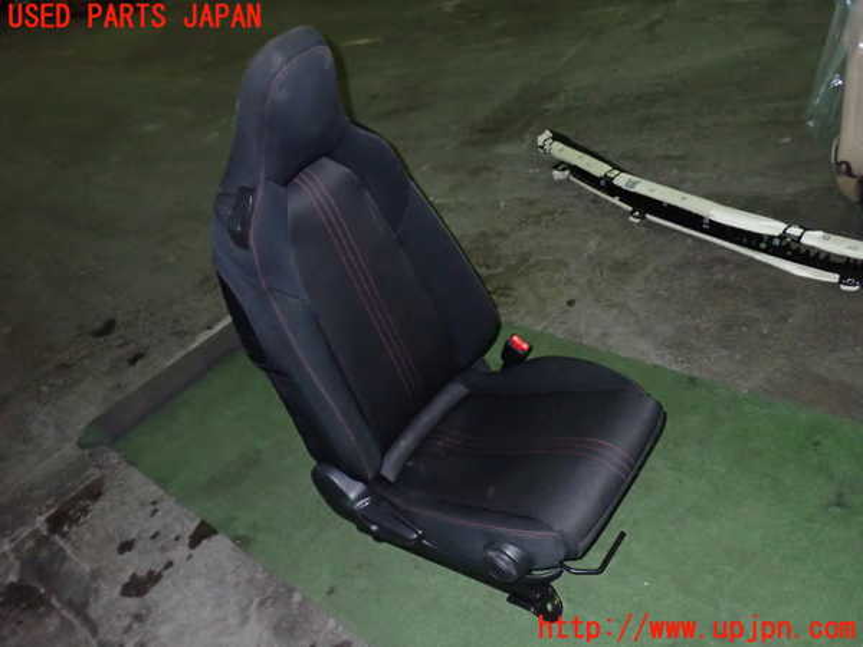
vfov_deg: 46.8
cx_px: 432
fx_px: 748
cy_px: 324
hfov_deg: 60.0
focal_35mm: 30
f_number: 6.3
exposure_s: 1/30
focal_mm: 5.4
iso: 1000
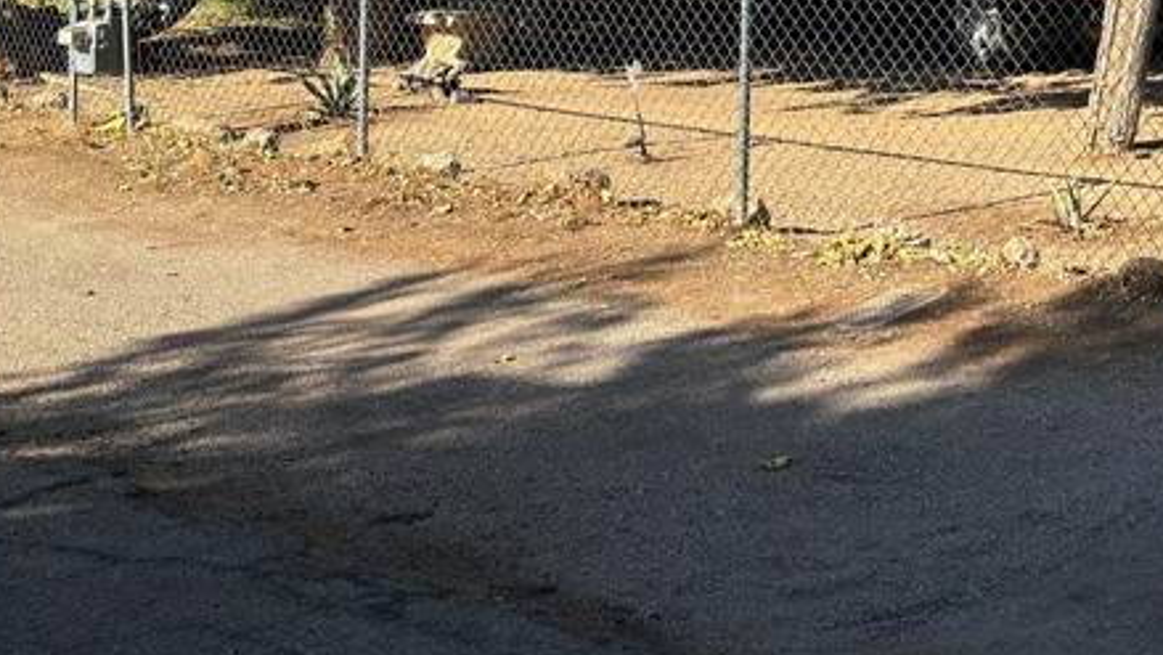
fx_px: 2035
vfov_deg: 17.2
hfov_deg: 28.9
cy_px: -186
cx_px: 1280
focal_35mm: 66
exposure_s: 1/2062
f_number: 1.6
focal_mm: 5.96
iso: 50
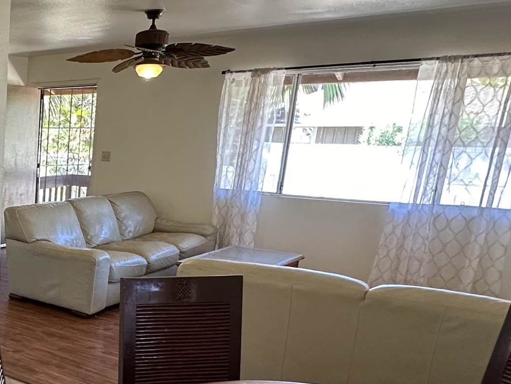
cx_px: -90
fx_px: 605
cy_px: 284
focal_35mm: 41
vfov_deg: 34.5
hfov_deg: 36.4
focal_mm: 2.22
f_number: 2.2
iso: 250
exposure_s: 1/120
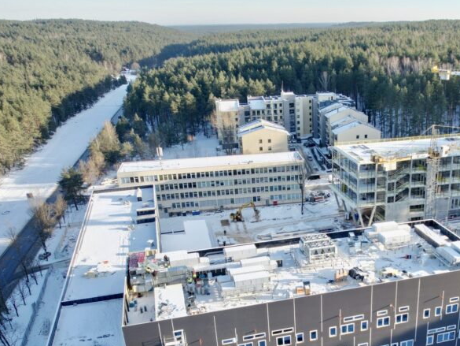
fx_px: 492
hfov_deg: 48.6
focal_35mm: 37
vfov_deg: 37.9
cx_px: 331
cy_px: 252
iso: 100
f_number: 2.8
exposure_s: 1/640
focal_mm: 8.38
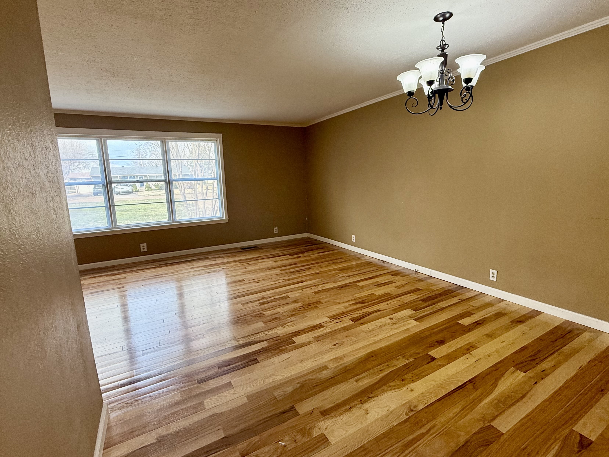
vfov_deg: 74.7
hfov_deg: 91.0
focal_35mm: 17
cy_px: 222
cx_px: 311
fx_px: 299
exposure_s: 1/99
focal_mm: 2.22
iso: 100
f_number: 2.2
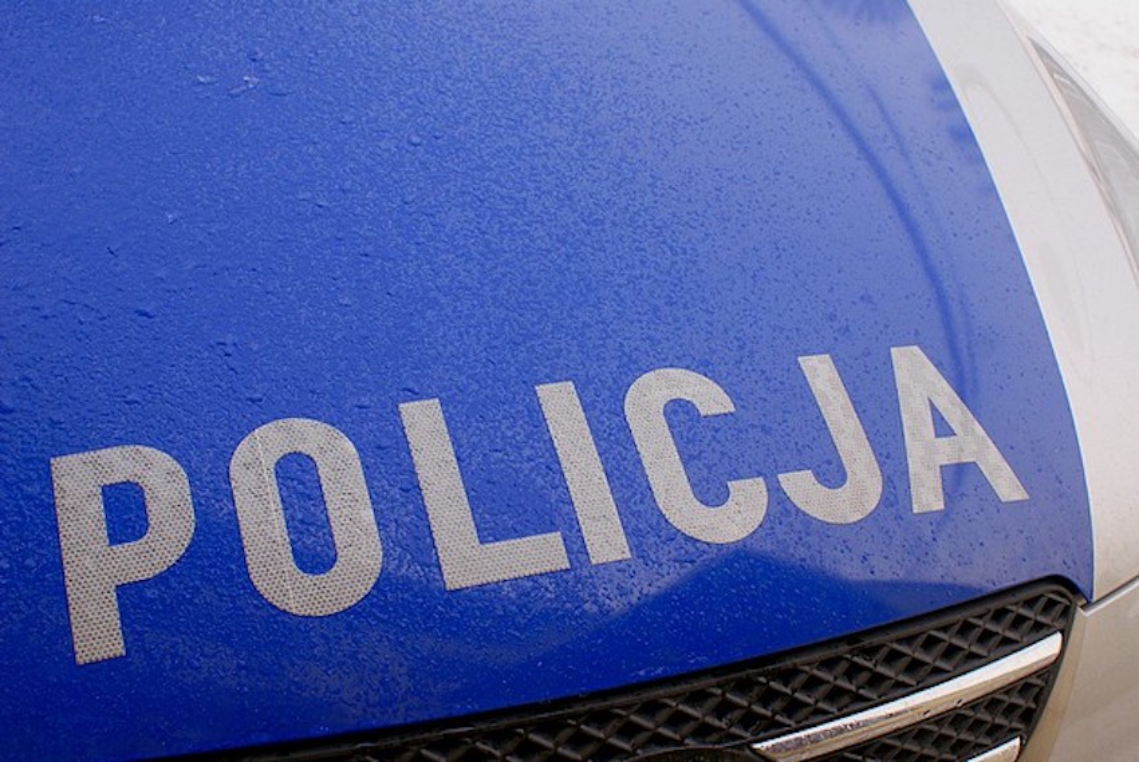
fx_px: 1425
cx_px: 570
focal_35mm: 45
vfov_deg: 29.9
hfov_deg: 43.6
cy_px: 381
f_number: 7.1
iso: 100
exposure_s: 1/80
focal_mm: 30
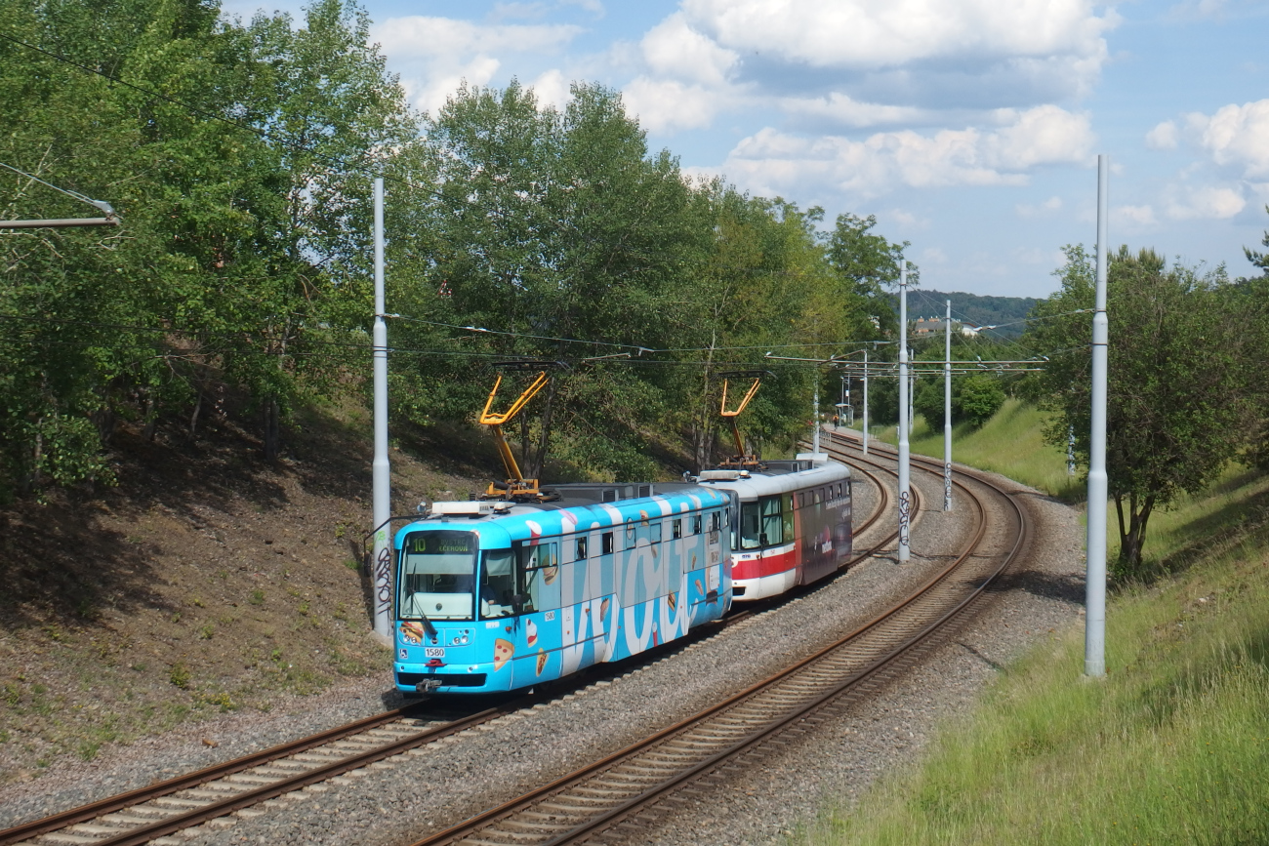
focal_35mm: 62
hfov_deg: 32.4
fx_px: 2186
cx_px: 634
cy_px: 423
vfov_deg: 21.9
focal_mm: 11.1
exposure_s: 1/640
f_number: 5.6
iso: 100
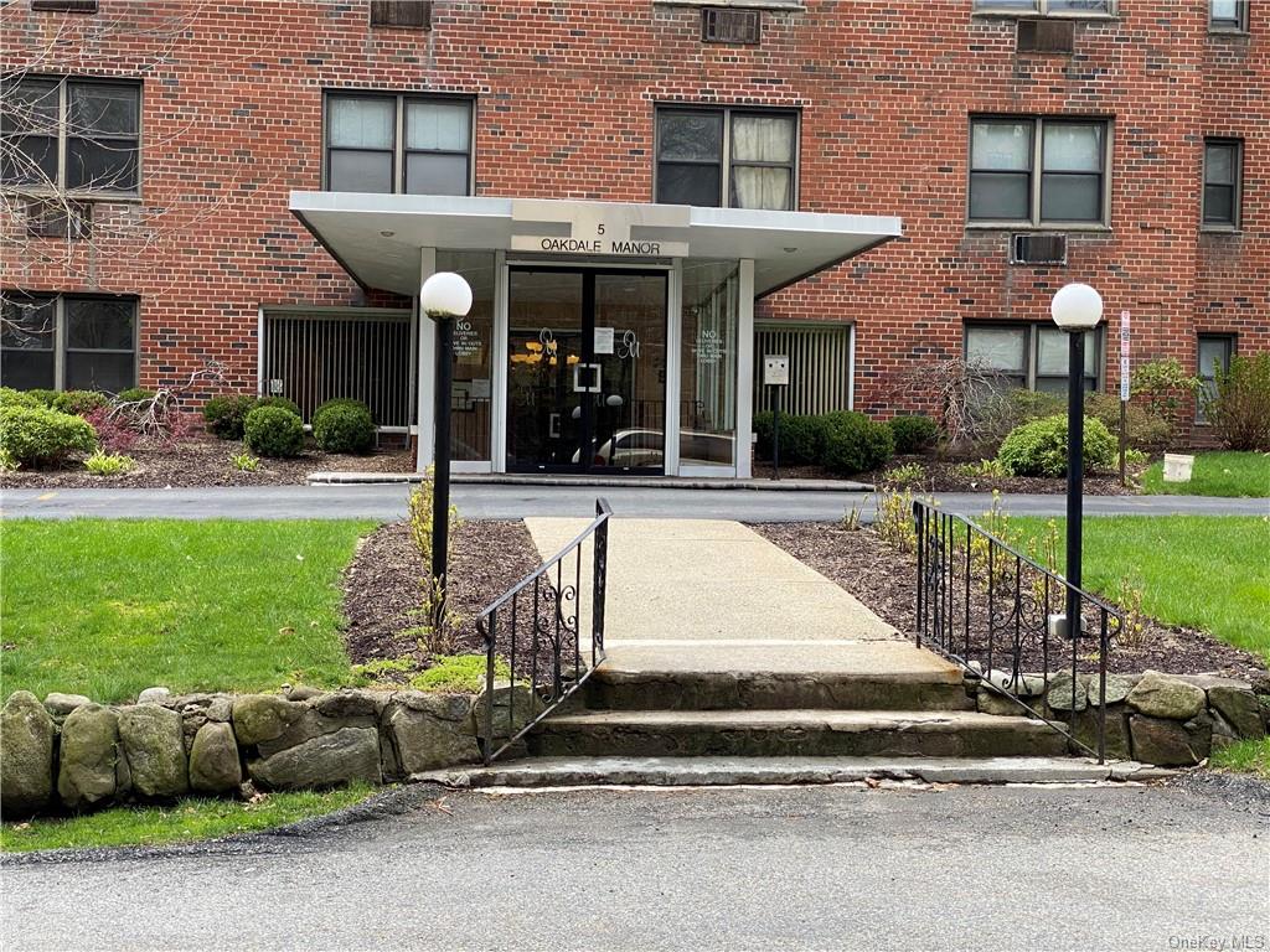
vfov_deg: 28.0
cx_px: 635
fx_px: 1908
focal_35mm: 52
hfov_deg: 36.8
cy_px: 476
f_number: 2
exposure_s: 1/527
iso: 20
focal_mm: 6
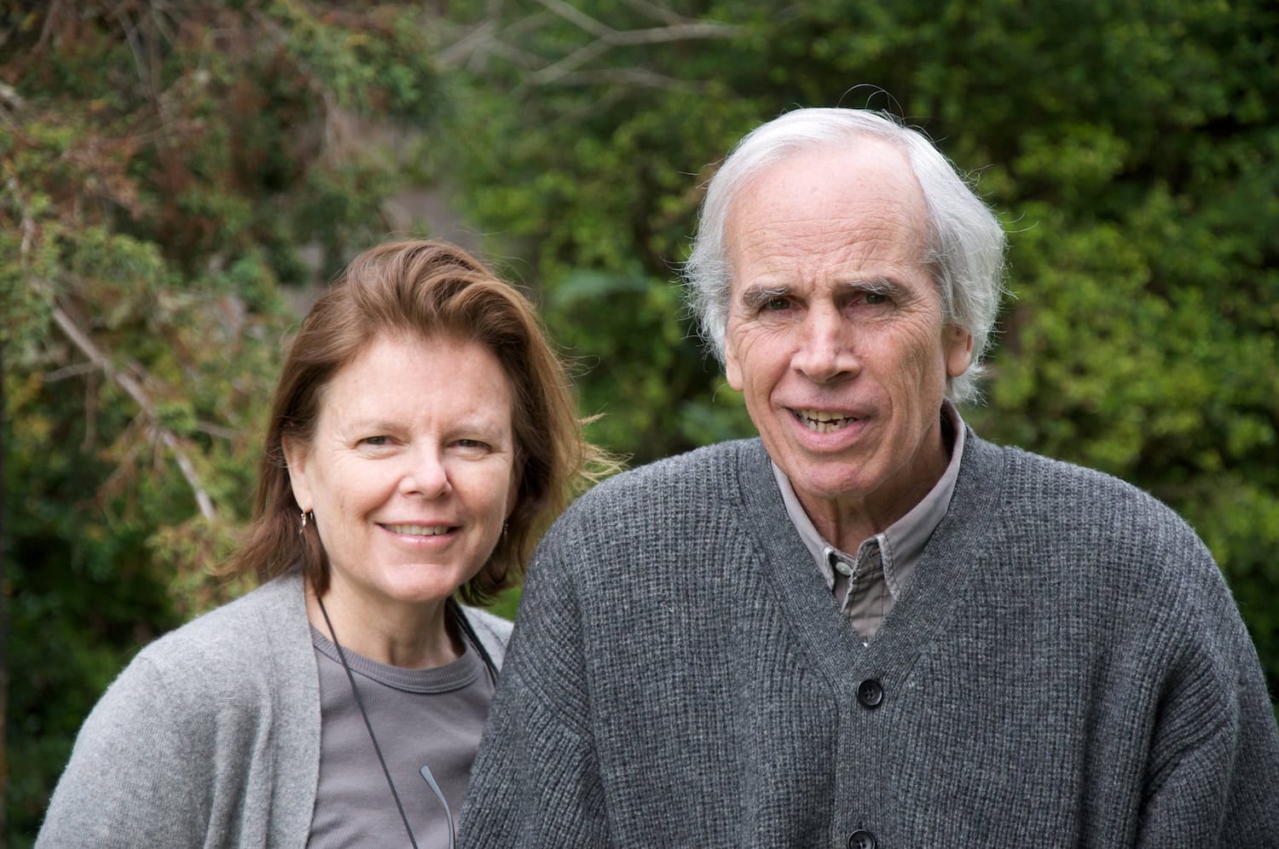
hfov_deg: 14.0
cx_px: 640
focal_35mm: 147
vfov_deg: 9.3
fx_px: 5216
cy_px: 424
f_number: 5.6
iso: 250
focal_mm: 98
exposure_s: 1/125
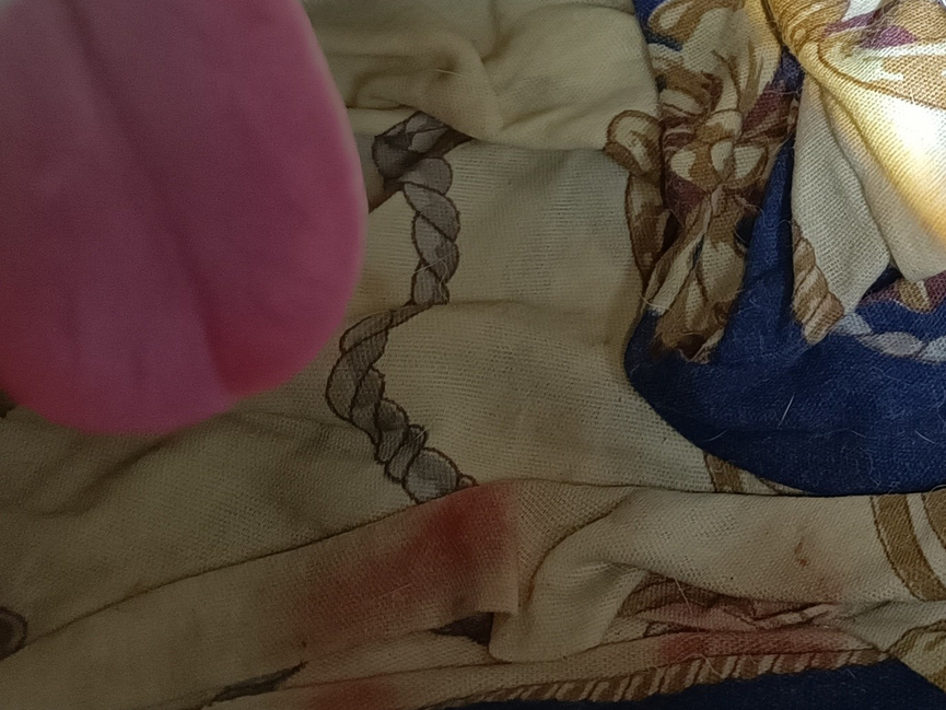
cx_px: 1356
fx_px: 1941
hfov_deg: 23.0
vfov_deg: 18.6
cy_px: -319
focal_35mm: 71
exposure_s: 1/100
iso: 586
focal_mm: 6.14
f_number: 1.65
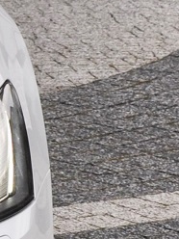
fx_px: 3418
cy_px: 82
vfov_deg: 4.0
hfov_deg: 2.9
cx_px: -610
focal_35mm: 496
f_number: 11
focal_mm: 45
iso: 250
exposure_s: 1/125
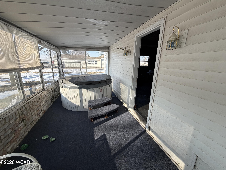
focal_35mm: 14
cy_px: 85
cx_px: 113
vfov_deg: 85.7
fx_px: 91
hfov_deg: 102.1
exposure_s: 1/502
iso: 50
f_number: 2.2
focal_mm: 2.22
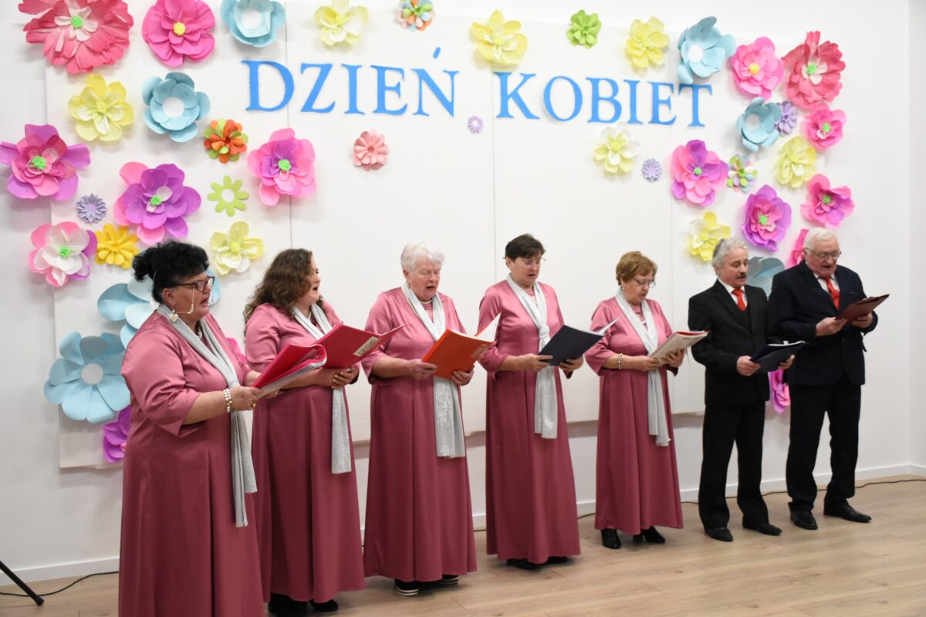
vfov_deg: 34.2
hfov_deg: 49.6
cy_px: 308
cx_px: 463
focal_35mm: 39
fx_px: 1003
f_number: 3.8
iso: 2000
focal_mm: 26
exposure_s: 1/125
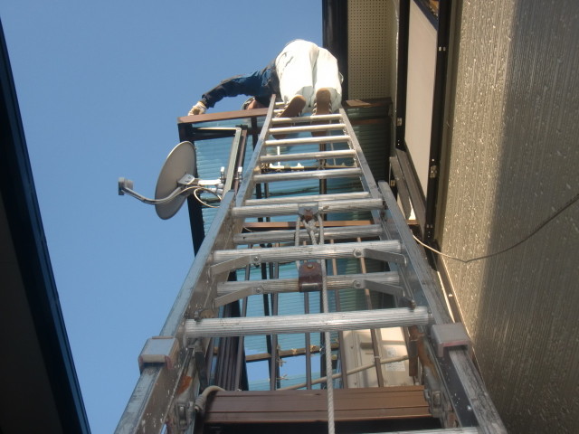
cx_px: 290
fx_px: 636
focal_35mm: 38
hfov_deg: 49.0
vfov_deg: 37.7
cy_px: 217
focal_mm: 6.66
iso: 64
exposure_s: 1/250
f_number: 3.9
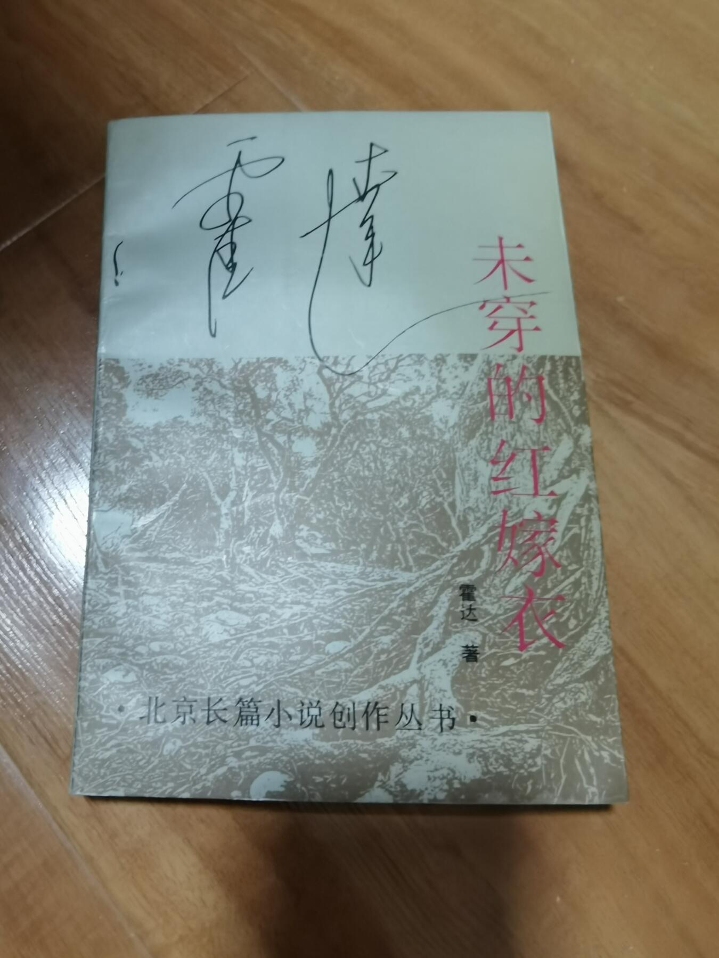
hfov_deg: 51.4
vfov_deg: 65.3
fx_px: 748
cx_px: 360
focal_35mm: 27
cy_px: 479
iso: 640
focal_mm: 2.26
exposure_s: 1/16.7
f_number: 2.2
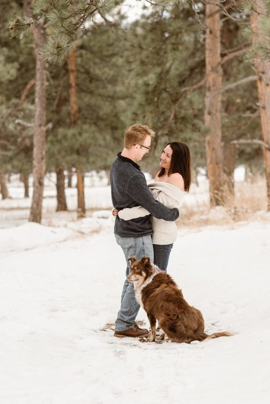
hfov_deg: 12.6
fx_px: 1226
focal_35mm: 109
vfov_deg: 18.8
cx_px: 160
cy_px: 196
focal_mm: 85
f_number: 2.8
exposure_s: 1/500
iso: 200
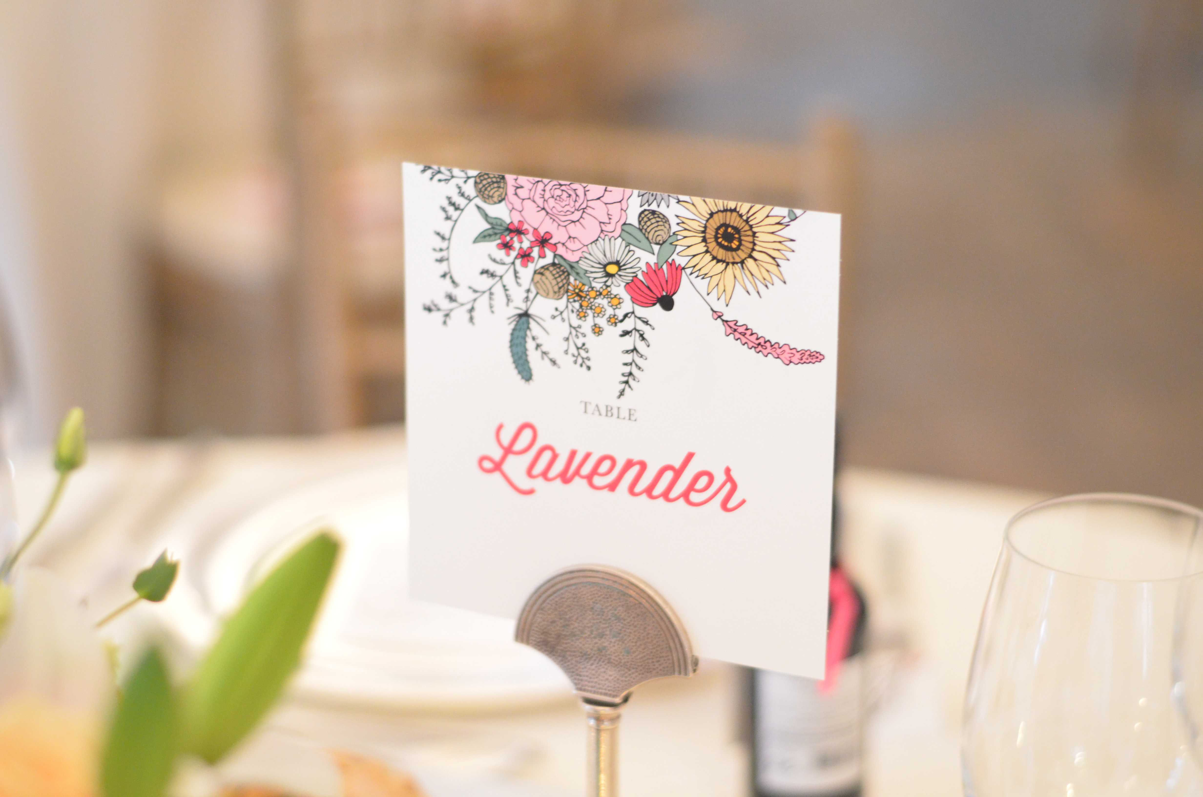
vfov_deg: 18.1
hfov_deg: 27.0
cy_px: 398
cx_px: 602
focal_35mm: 75
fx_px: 2501
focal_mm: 50
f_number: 2
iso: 3200
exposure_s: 1/125
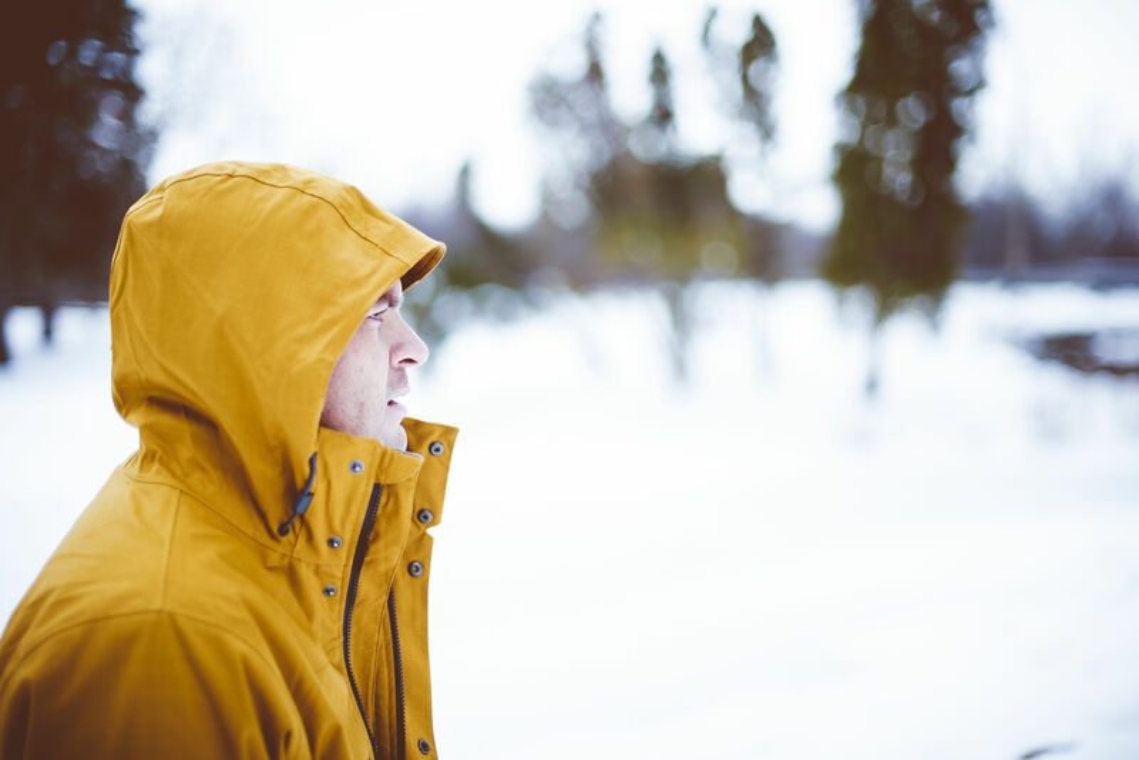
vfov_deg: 27.0
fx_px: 1582
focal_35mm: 50
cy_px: 380
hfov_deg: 39.6
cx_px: 570
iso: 50
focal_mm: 50
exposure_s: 1/640
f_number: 1.4
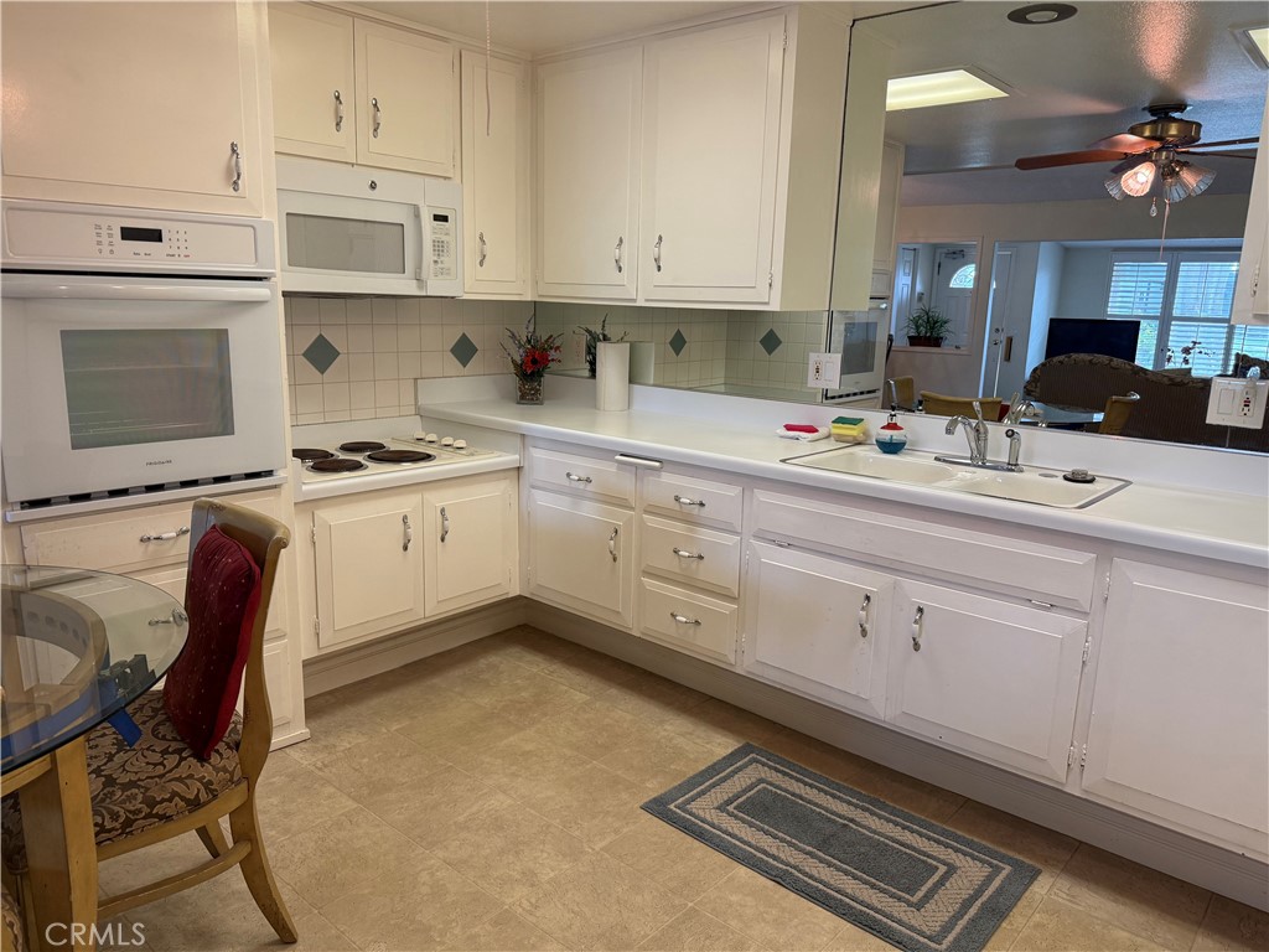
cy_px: 476
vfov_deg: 56.8
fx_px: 880
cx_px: 634
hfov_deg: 71.6
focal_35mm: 24
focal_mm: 6.76
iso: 160
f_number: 1.78
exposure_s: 1/120
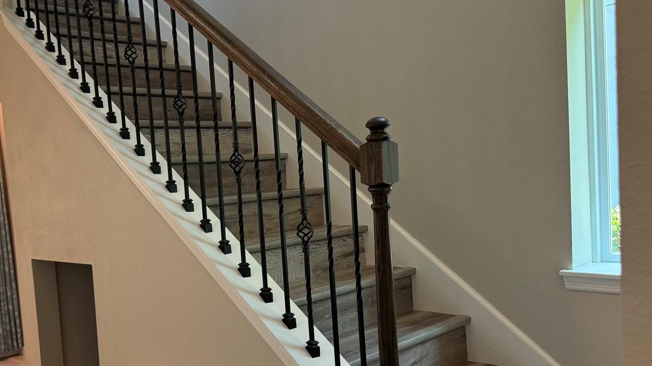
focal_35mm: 37
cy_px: 224
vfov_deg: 31.9
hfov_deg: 53.6
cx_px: 255
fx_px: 640
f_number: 1.78
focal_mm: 6.76
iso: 200
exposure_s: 1/120
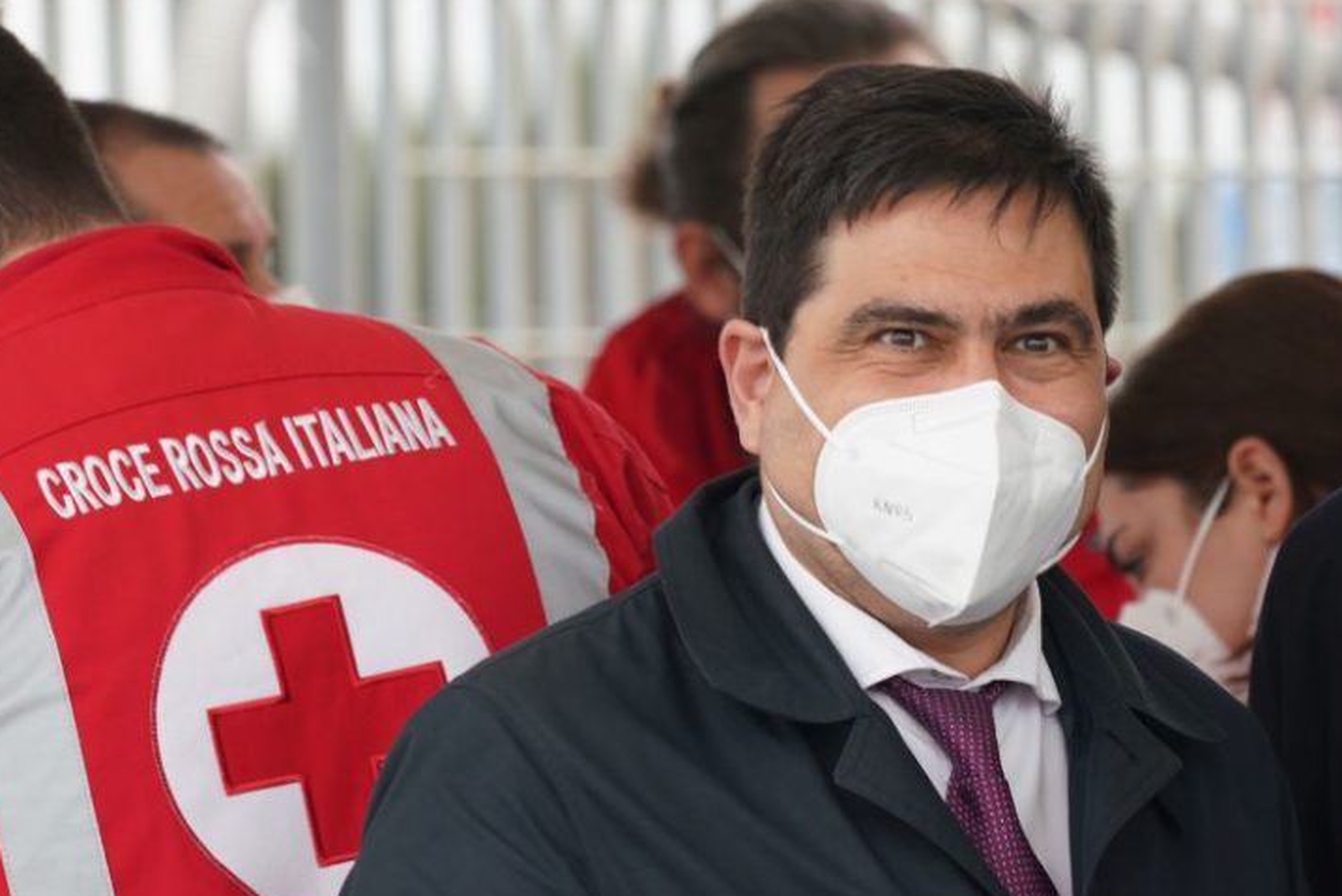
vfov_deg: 3.4
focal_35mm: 403
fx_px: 15031
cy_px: 474
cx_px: 646
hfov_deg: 5.1
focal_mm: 376
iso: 1600
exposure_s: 1/250
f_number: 8
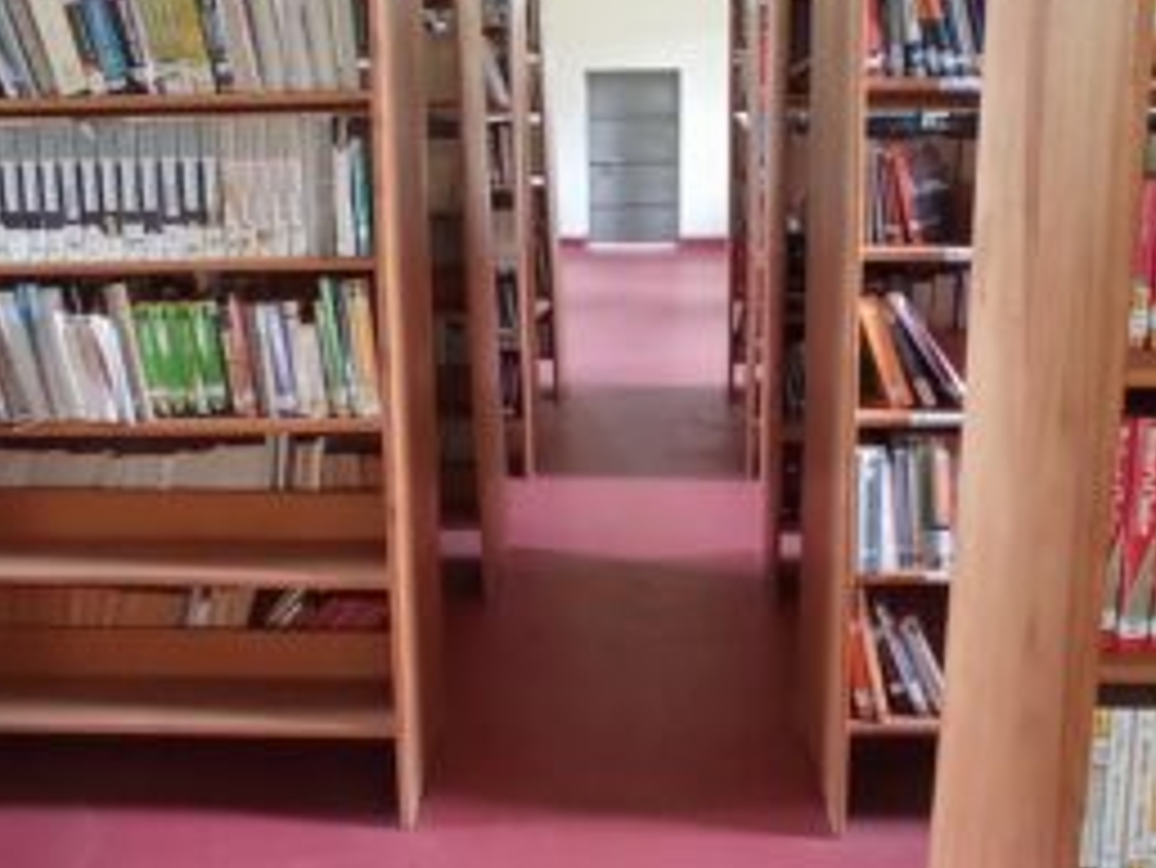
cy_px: 346
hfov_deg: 49.0
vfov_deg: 37.6
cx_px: 576
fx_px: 1270
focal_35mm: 38
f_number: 2.2
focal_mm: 1.65
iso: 546
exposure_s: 1/25
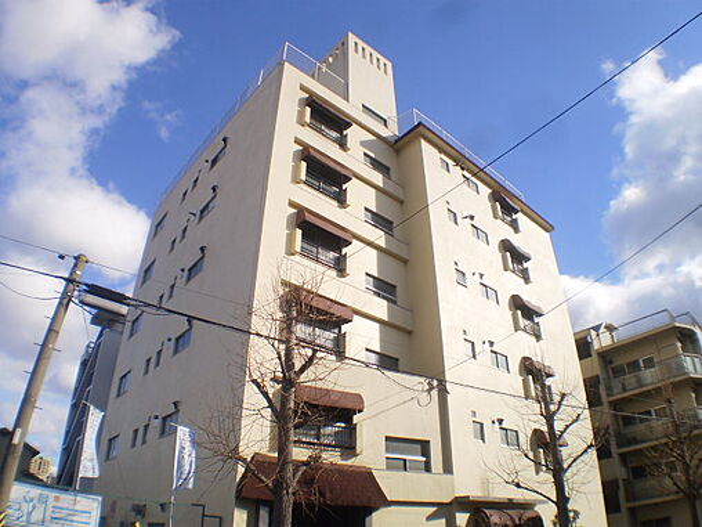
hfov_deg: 51.4
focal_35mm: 36
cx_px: 351
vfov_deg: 39.7
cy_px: 264
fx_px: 730
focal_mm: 6.3
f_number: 4.6
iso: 64
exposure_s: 1/500
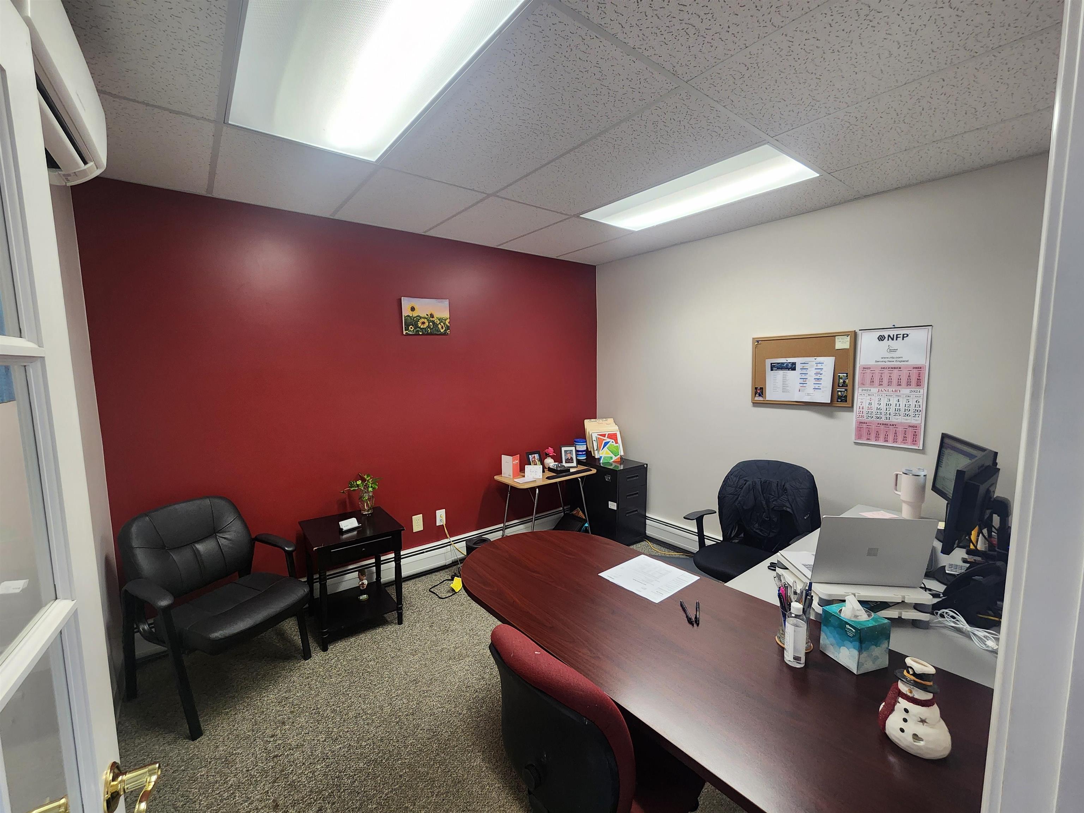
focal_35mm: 13
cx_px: 542
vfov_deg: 89.9
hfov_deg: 106.2
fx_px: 407
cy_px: 406
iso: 200
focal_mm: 2.2
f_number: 2.2
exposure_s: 1/60
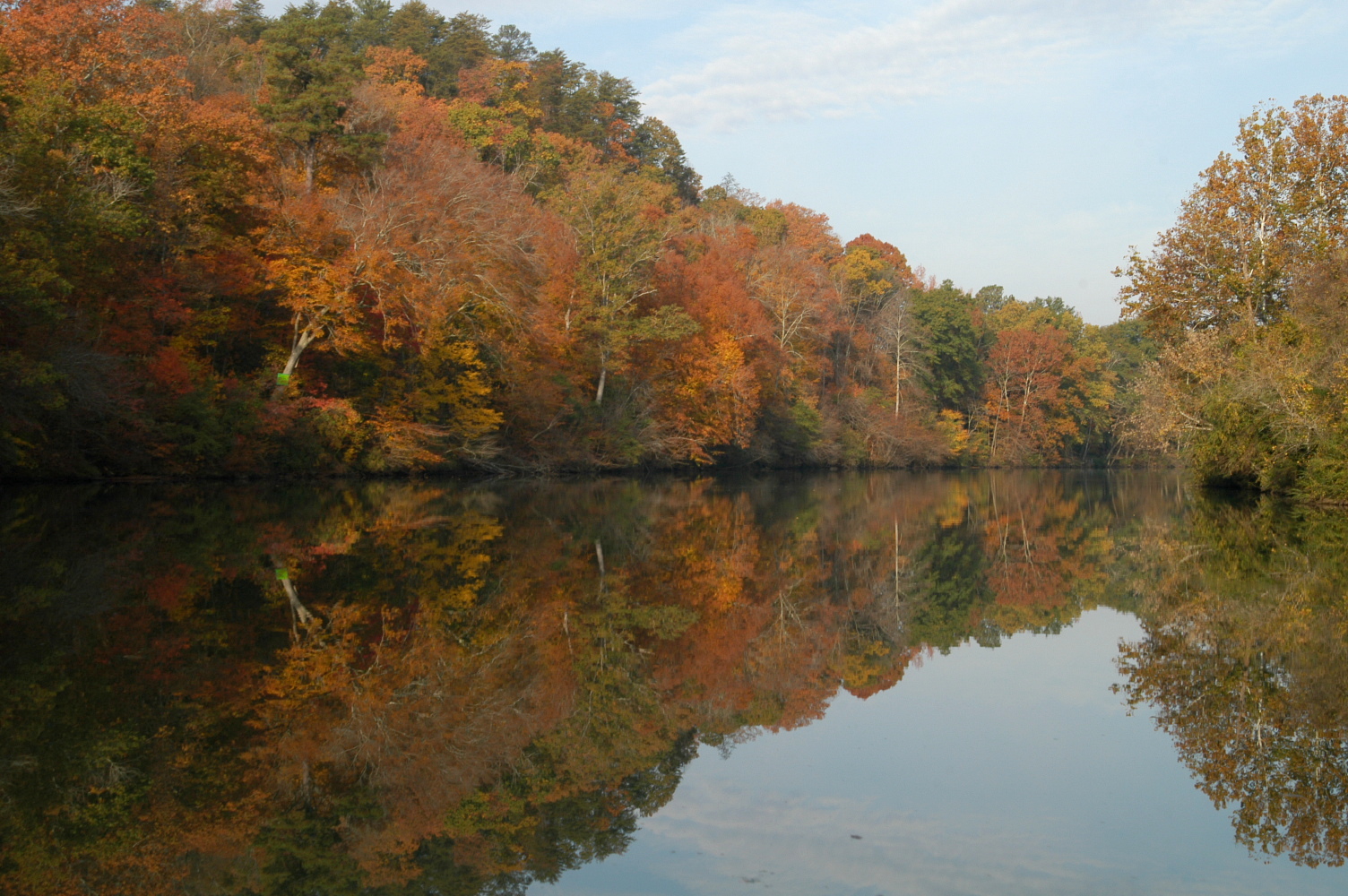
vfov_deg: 20.1
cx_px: 674
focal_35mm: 68
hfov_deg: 29.9
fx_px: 2525
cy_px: 448
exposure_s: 1/200
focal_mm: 45
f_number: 7.1
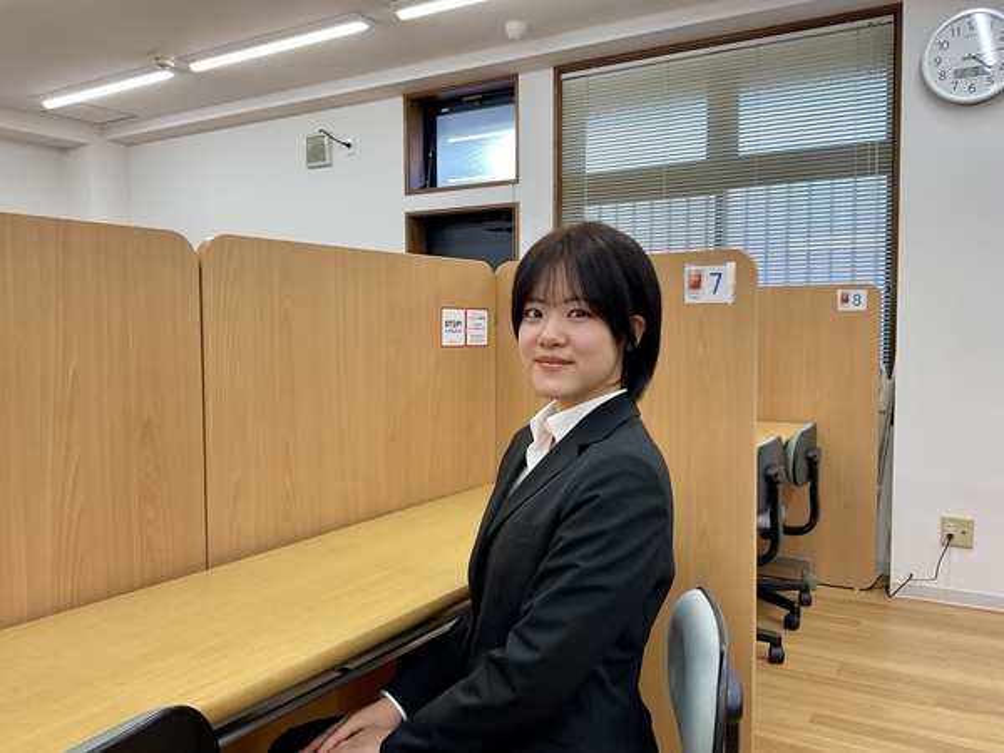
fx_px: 841
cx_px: 502
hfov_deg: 61.7
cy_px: 376
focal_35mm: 29
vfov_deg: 48.2
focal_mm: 3
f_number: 1.8
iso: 64
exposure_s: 1/120
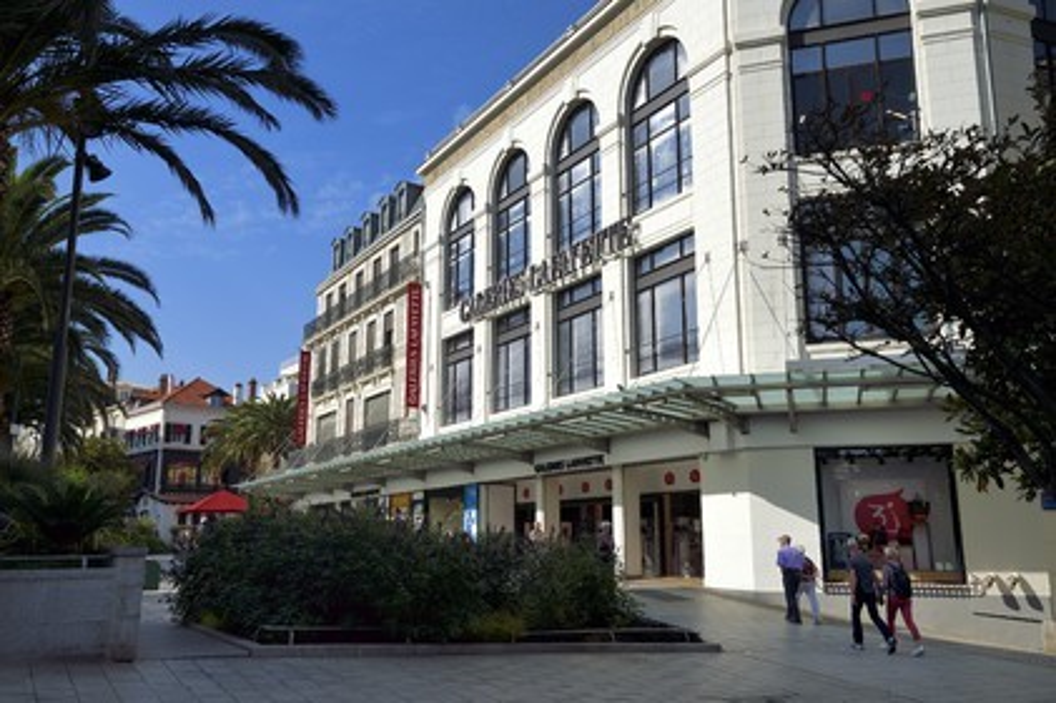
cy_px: 352
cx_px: 528
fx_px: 938
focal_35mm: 32
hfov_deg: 58.8
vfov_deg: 41.1
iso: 200
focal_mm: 32
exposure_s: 1/250
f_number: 16
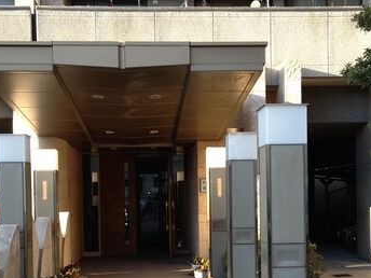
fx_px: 654
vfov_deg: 23.8
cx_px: 190
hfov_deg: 31.7
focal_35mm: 61
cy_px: 198
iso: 50
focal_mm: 4.28
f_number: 2.4
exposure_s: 1/139
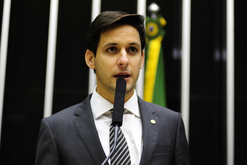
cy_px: 82
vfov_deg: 17.0
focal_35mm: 80
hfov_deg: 25.4
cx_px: 124
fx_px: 549
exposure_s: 1/80
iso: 2000
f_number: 3.2
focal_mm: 80
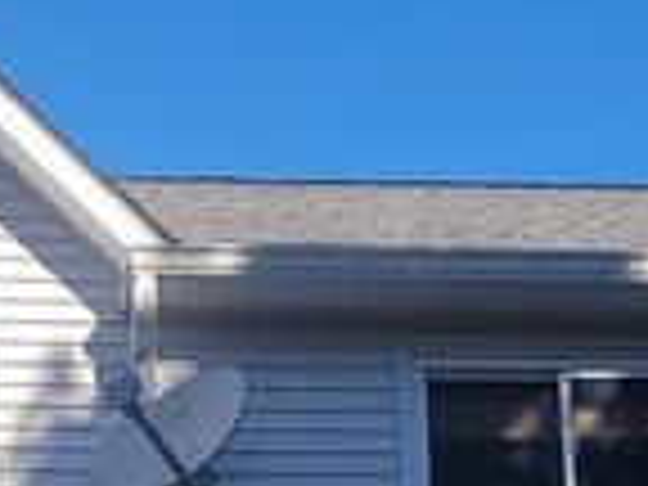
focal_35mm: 99
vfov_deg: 13.4
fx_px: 1853
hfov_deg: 19.8
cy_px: 880
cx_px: 202
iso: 16
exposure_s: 1/697
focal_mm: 6.7
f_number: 1.8
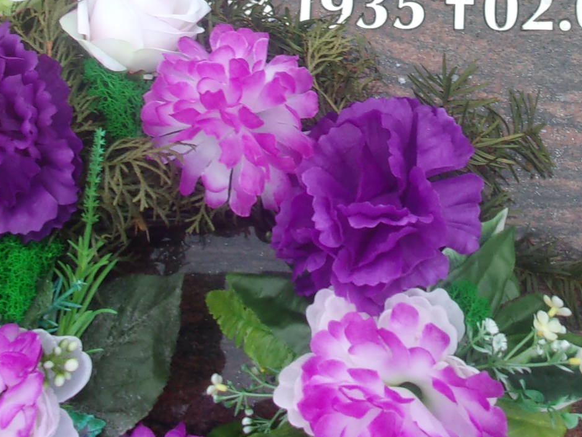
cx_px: 455
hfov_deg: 25.0
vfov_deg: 18.2
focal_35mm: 77
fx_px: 1294
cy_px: -87
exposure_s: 1/70
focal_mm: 5.1
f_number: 3.9
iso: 80
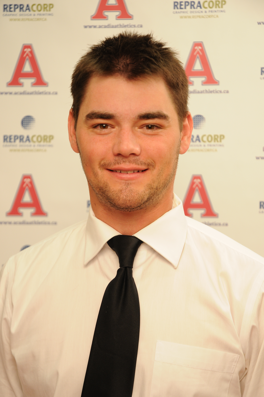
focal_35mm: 84
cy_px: 198
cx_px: 132
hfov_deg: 16.2
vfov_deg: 24.2
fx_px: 926
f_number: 4.5
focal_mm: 56
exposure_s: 1/60
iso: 400
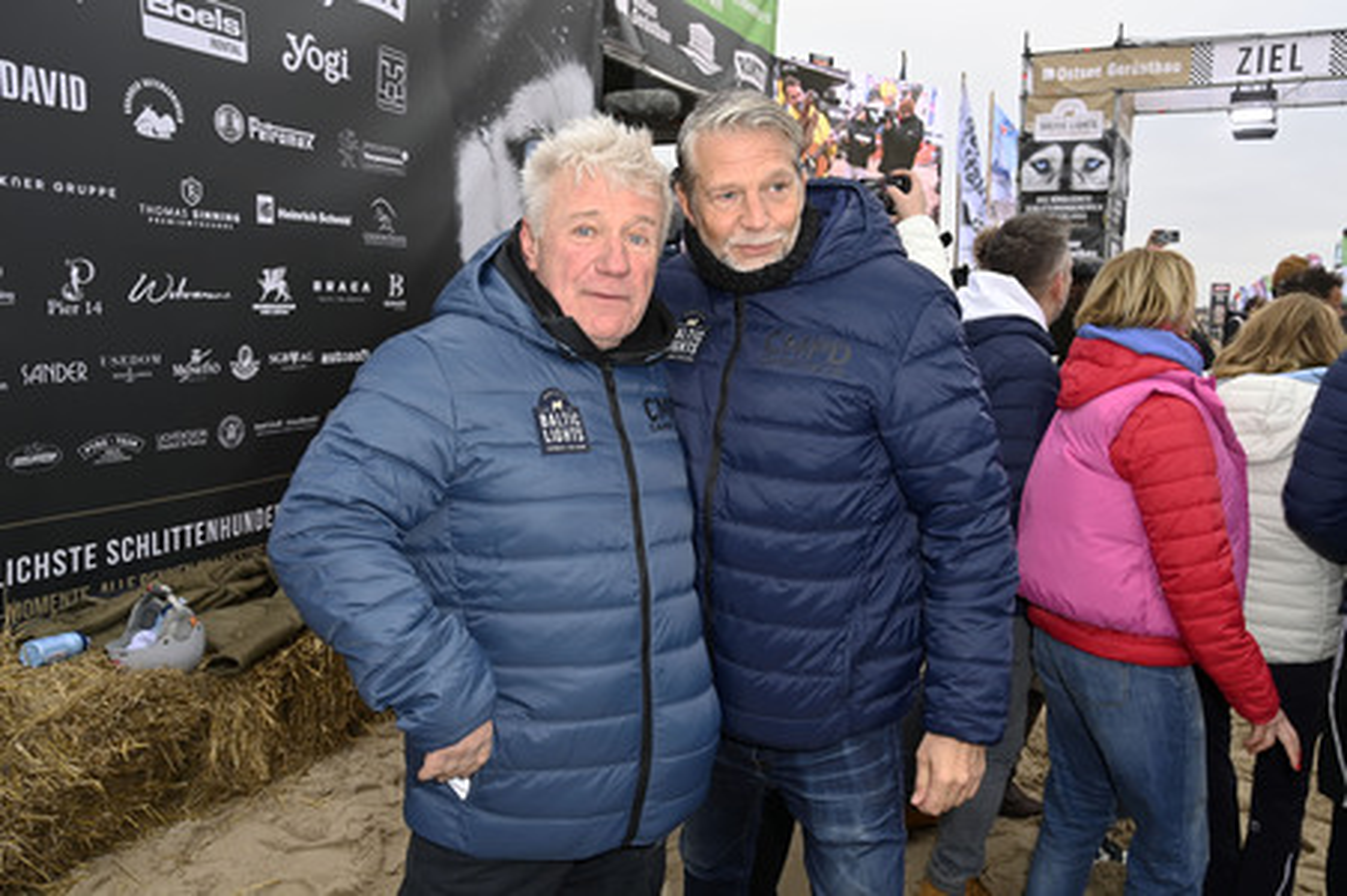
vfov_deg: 53.1
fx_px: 897
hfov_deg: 73.8
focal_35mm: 24
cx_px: 674
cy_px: 448
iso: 1250
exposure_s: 1/250
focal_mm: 24
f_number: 10
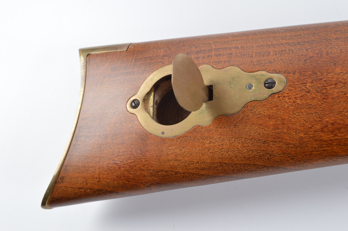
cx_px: 174
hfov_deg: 38.9
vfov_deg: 26.4
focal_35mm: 51
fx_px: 493
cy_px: 116
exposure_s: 1/125
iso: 100
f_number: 10
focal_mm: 34
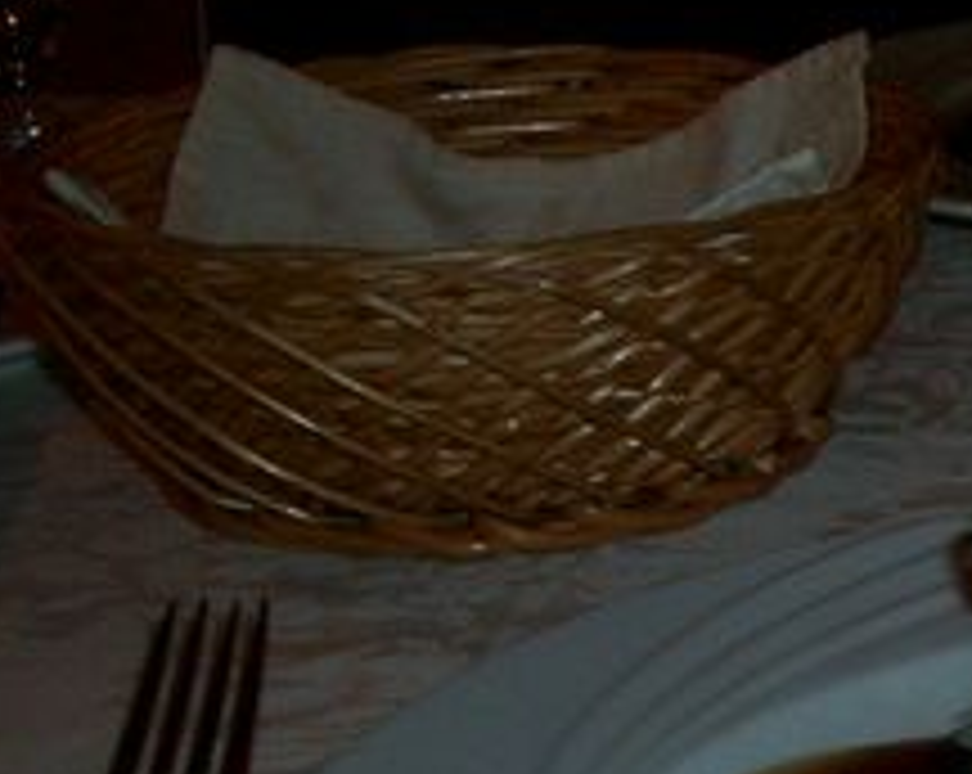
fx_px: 2958
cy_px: 961
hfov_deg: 17.4
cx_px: 1282
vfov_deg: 14.4
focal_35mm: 103
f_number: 2.6
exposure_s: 1/40
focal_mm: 5.8
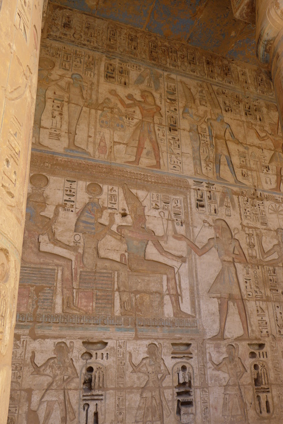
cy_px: 212
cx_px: 142
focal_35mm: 30
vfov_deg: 61.9
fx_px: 353
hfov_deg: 43.6
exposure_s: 1/200
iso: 80
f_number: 2.5
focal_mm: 5.9
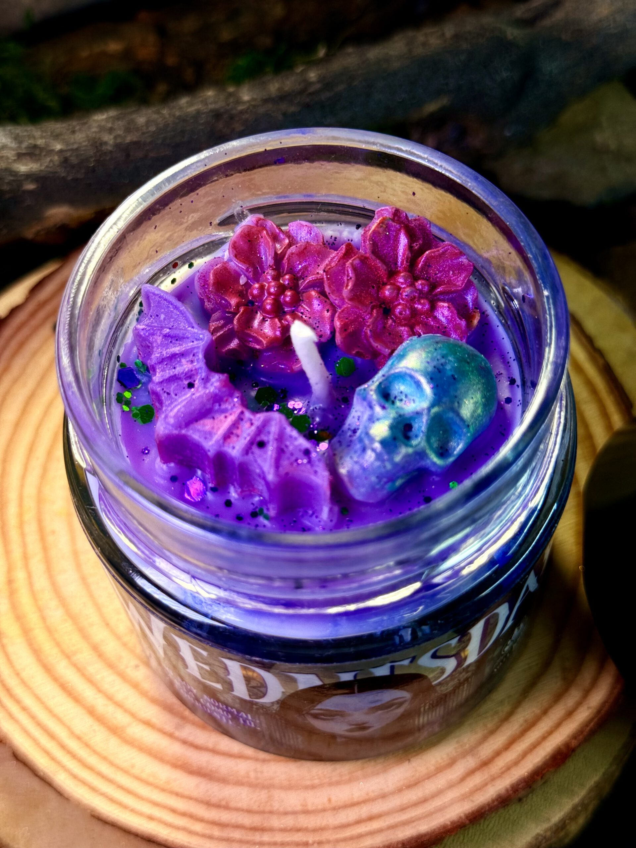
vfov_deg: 39.7
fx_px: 1176
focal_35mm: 48
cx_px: 318
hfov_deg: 30.3
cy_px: 424
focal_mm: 6.76
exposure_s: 1/578
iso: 100
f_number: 1.78
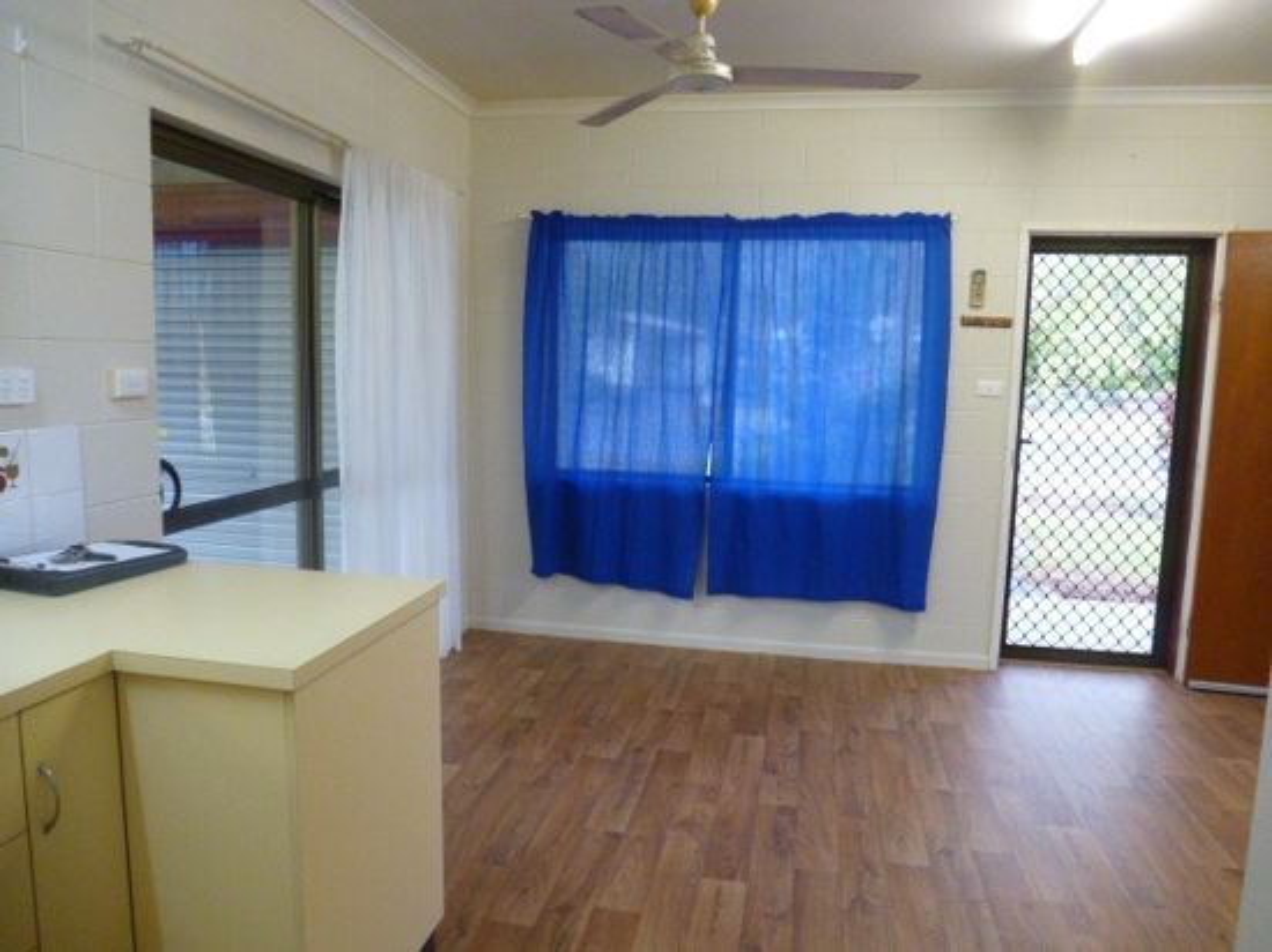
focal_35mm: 24
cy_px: 476
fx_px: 882
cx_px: 636
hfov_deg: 71.6
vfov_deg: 56.8
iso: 800
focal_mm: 4.3
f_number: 3.3
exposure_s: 1/50
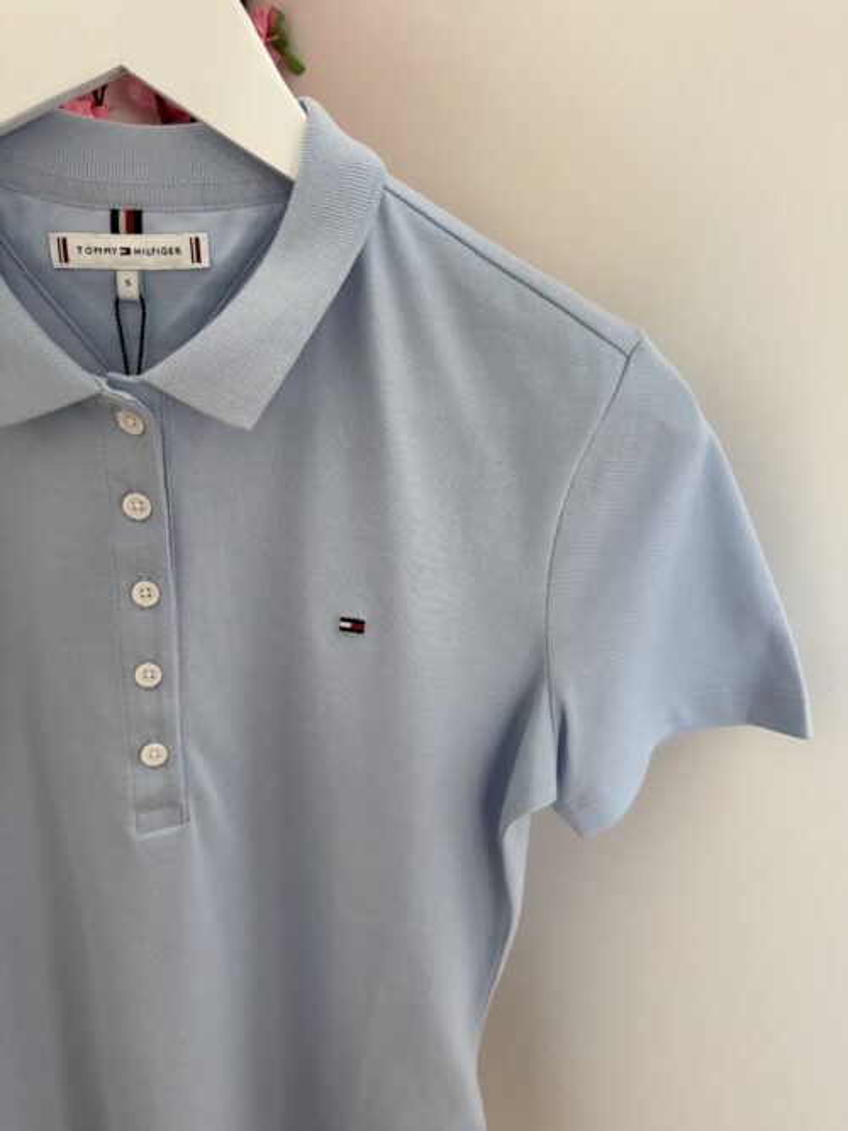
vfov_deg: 71.6
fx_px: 784
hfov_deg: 56.8
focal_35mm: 24
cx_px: 424
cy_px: 566
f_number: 1.78
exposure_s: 1/100
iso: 100
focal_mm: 6.76
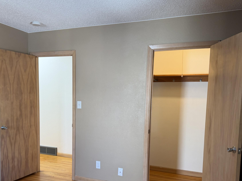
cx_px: 109
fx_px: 231
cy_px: 119
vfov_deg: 42.4
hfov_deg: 55.3
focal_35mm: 33
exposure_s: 1/120
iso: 200
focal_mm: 6.76
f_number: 1.78
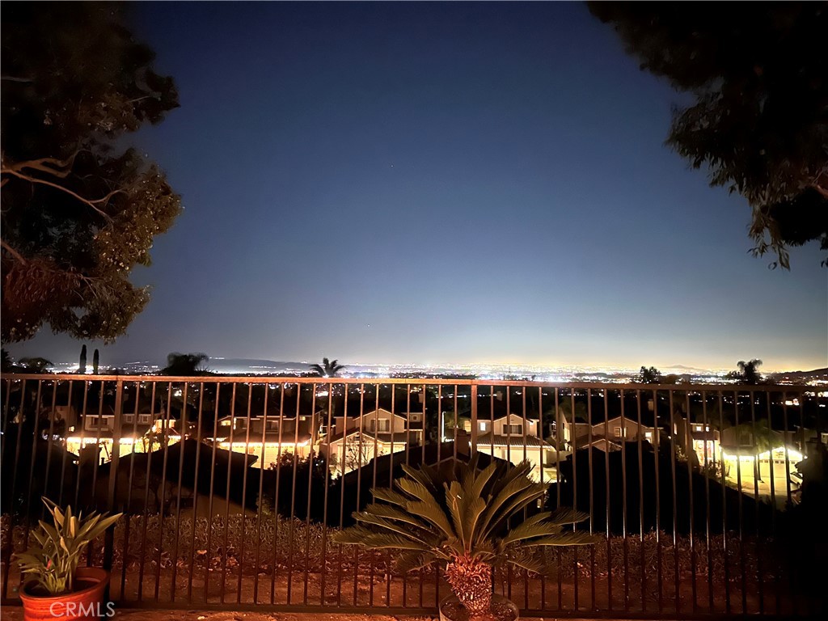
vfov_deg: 56.8
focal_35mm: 24
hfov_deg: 71.6
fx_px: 574
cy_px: 310
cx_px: 414
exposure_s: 1/9
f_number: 1.78
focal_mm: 6.86
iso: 6400
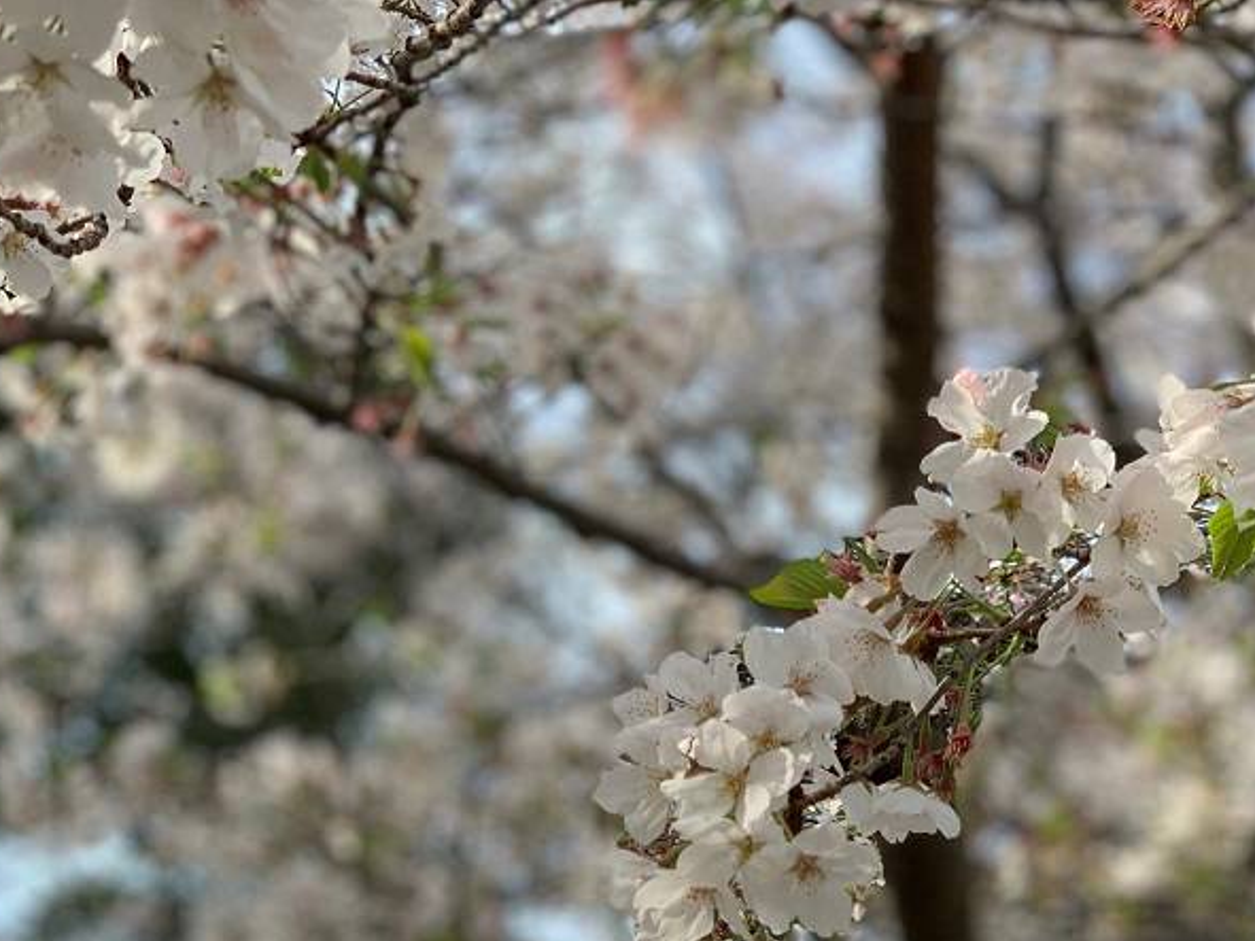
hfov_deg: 22.3
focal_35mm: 88
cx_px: 656
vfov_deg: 16.7
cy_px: 692
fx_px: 3190
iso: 16
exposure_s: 1/276
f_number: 2.4
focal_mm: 6
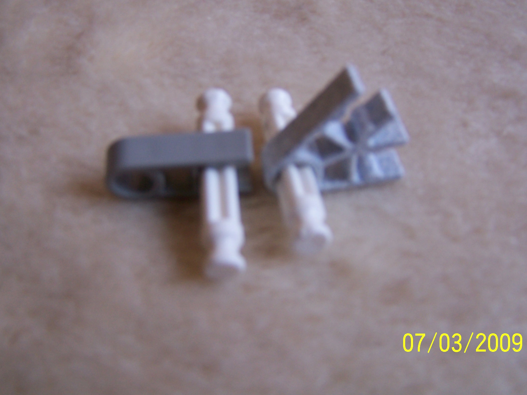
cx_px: 265
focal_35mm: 42
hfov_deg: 44.8
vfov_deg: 34.3
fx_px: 639
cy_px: 179
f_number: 2.8
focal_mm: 6.3
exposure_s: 1/30
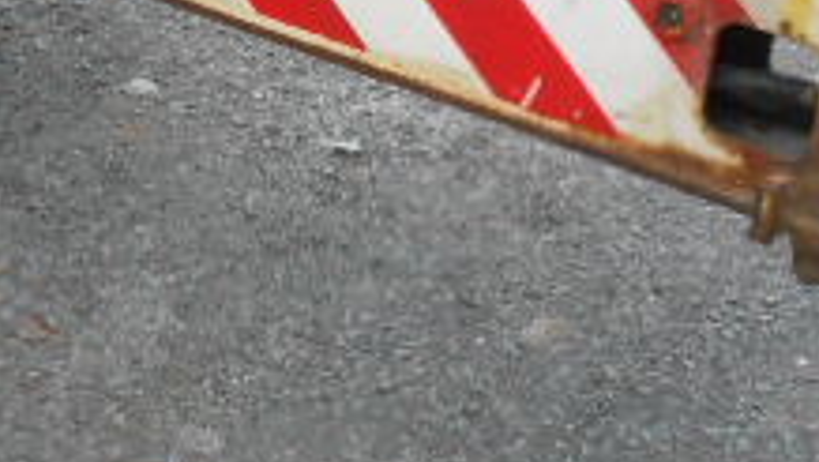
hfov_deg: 21.9
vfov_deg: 12.5
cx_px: 165
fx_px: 2086
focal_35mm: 96
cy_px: 34
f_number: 3.8
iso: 400
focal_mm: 5.3
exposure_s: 1/250
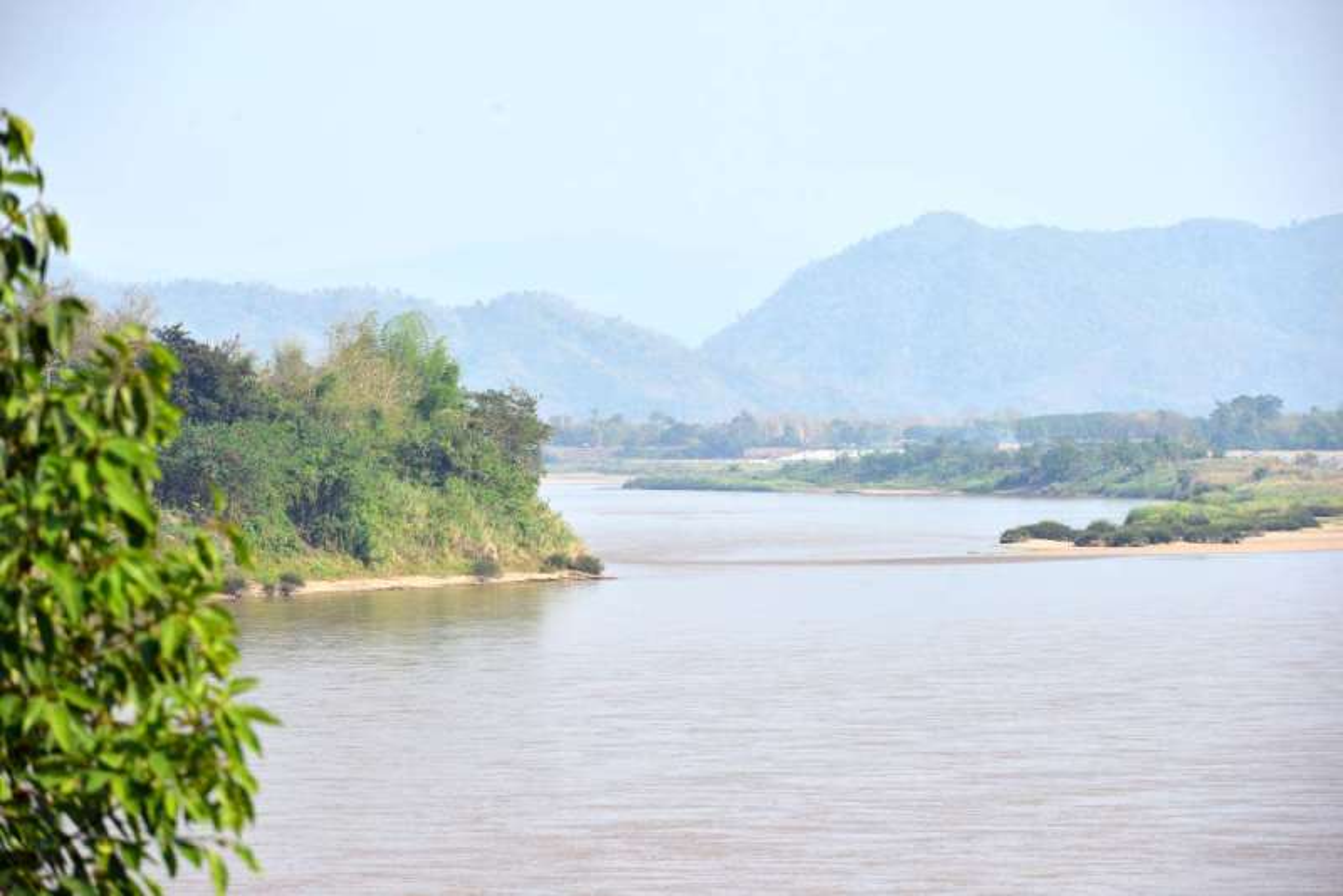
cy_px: 448
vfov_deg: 6.9
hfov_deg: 10.3
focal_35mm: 200
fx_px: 7463
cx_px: 672
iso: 100
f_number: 9
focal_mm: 200
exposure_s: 1/320
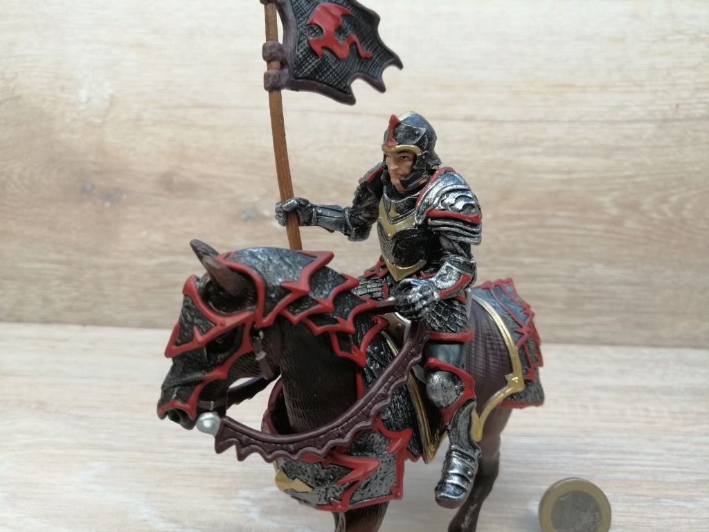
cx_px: 354
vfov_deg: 51.4
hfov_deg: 65.3
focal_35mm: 27
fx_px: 553
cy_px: 266
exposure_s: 1/60
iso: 80
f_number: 1.8
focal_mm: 3.95
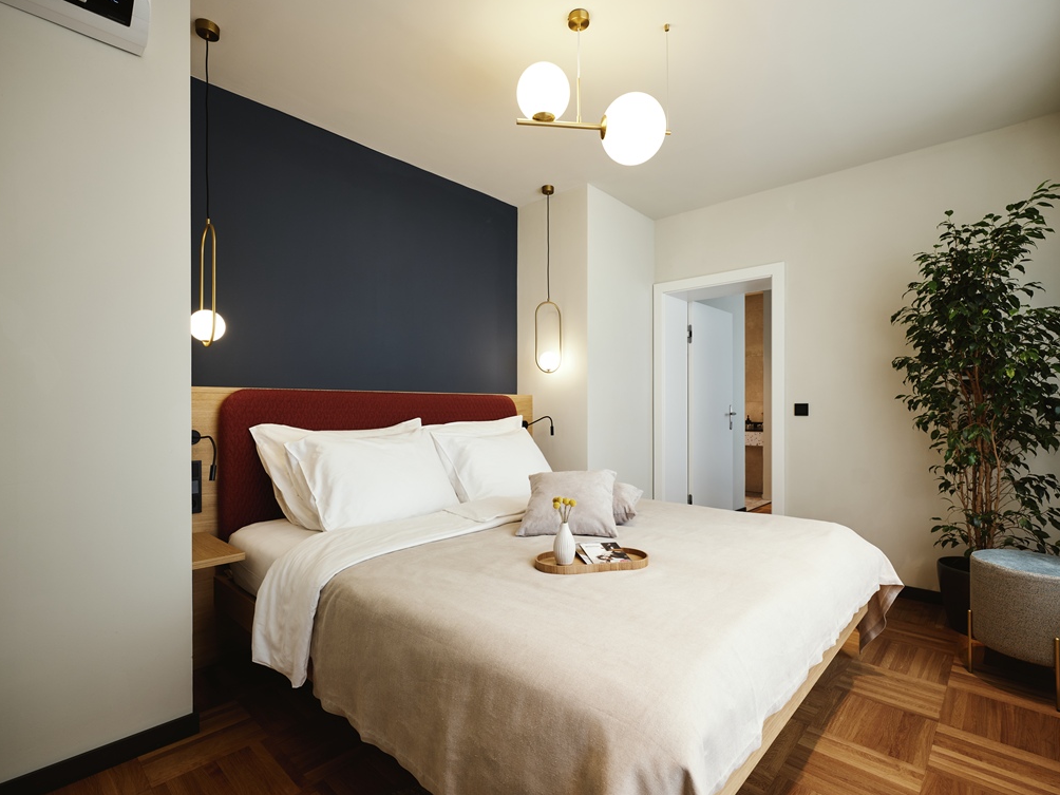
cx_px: 550
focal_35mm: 17
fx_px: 521
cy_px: 408
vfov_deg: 74.7
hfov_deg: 91.0
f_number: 8
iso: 320
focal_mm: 20
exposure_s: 1/8
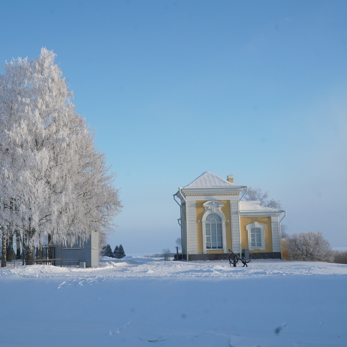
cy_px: 172
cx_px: 148
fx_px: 506
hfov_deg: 37.7
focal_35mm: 45
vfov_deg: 37.8
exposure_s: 1/125
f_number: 16
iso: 320
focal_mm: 23
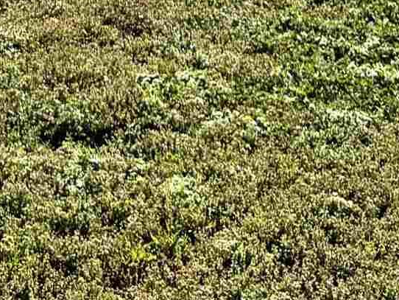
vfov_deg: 9.2
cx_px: -16
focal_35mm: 136
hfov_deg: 14.2
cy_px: -525
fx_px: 1568
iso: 80
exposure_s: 1/5348
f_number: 1.78
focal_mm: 6.76
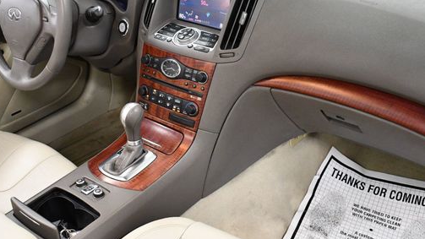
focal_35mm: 48
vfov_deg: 24.9
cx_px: 207
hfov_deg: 42.9
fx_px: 541
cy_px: 99
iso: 2200
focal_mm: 18
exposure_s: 1/125
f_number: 3.5
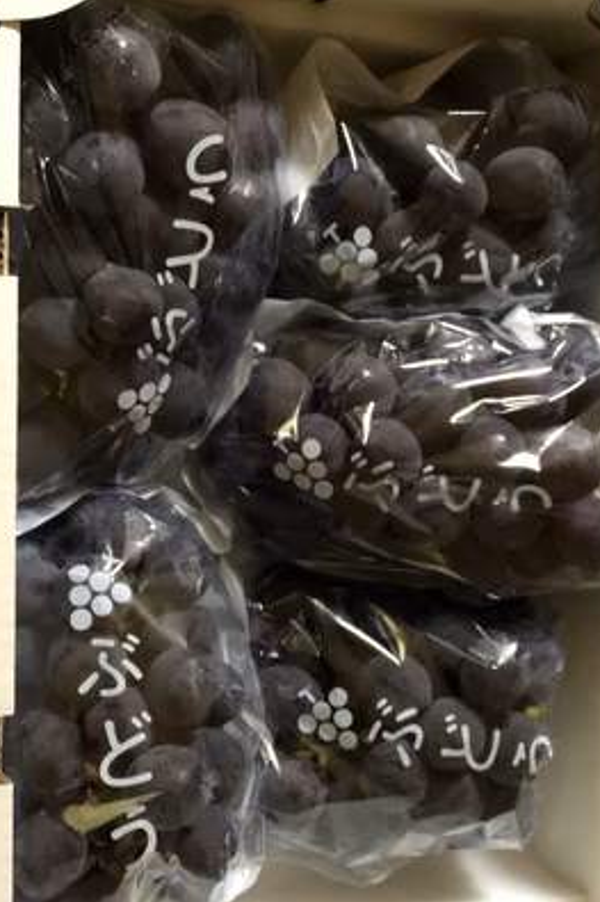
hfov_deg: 22.6
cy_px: 450
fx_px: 1501
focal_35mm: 60
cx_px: 310
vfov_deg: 33.4
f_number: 2.8
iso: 1250
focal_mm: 6.6
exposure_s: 1/33
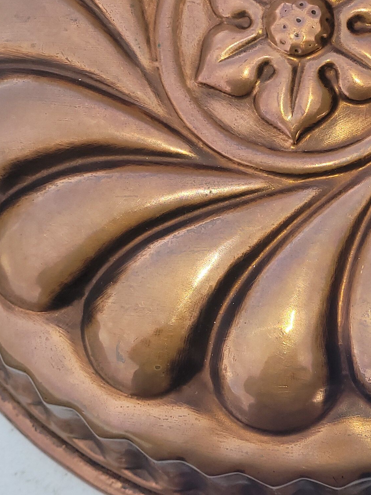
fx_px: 1001
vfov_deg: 27.4
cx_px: 318
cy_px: 125
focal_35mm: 70
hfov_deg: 20.7
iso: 40
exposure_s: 1/370
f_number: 1.8
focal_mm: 5.4
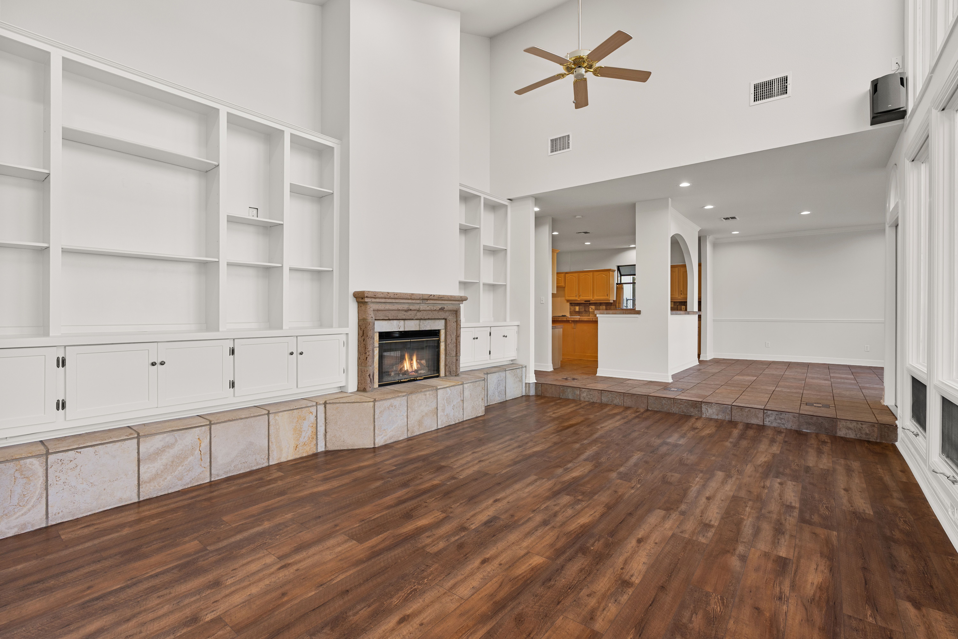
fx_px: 426
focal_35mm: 16
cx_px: 479
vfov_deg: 73.7
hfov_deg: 96.7
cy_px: 320
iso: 320
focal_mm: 16
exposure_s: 1/8
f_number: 7.1
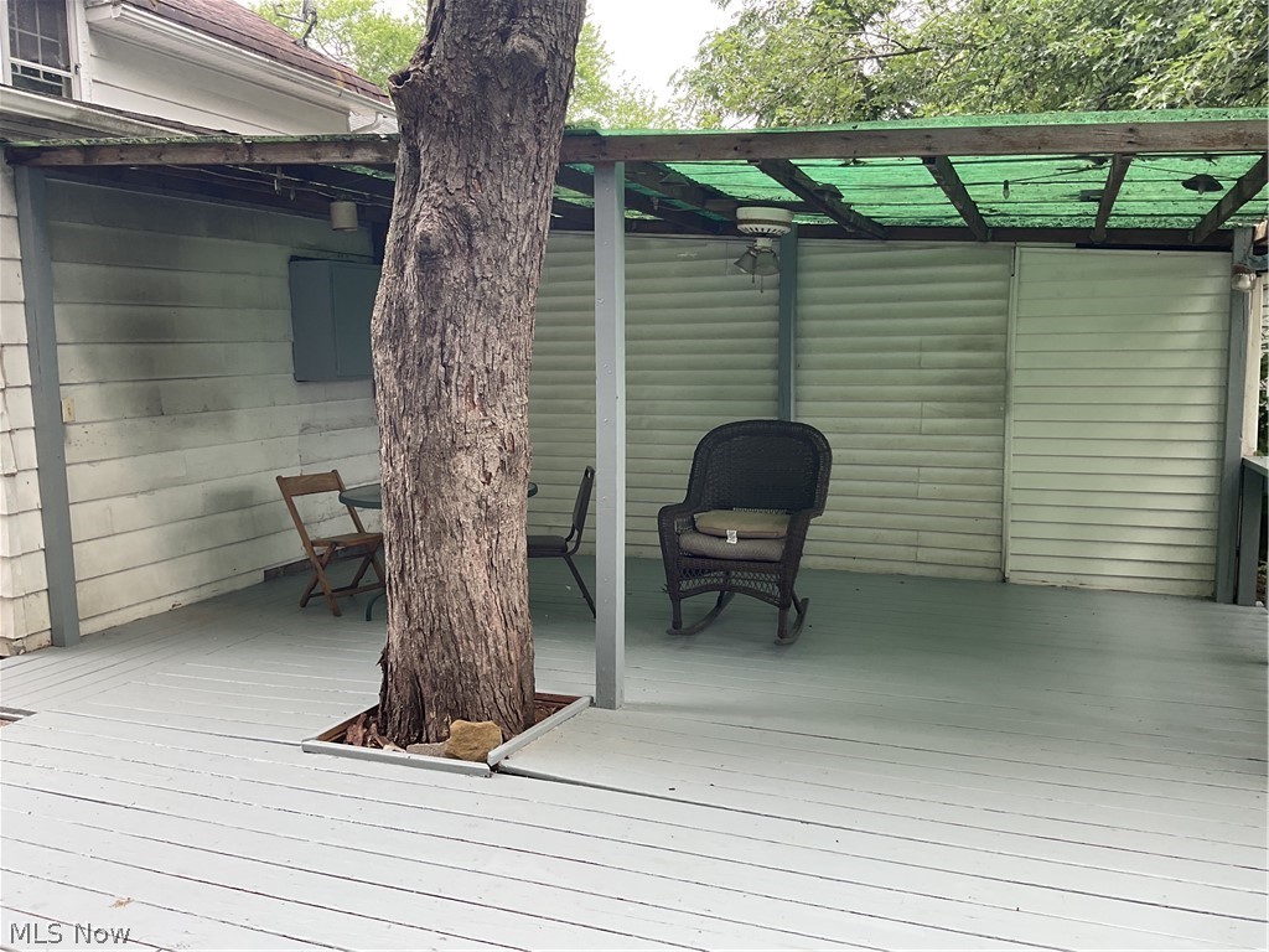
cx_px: 634
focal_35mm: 29
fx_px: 1063
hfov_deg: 61.7
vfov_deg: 48.2
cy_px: 476
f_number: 1.8
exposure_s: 1/114
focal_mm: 3
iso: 16
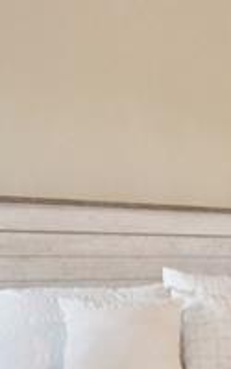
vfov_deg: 28.0
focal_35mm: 73
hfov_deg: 14.8
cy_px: 259
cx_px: 458
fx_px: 735
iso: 250
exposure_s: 1/5
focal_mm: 14
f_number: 9
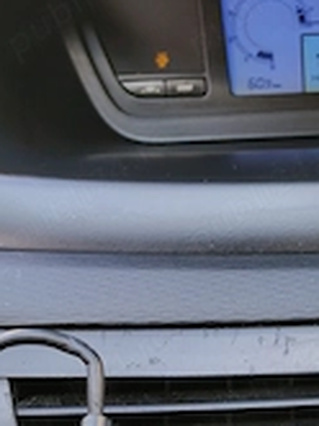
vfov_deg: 31.6
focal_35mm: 58
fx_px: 714
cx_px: 360
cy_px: 36
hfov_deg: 23.5
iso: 50
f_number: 1.8
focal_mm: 5.59
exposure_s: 1/343
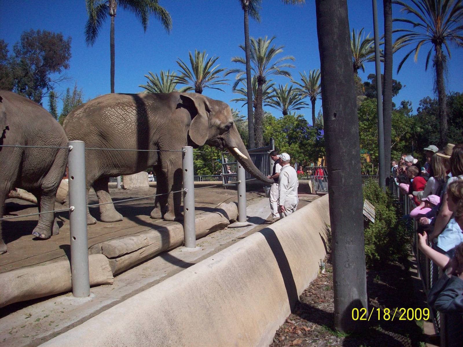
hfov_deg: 50.1
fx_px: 495
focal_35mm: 37
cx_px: 232
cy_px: 174
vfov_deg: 38.7
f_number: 5.6
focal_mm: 6.2
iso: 80
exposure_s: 1/561
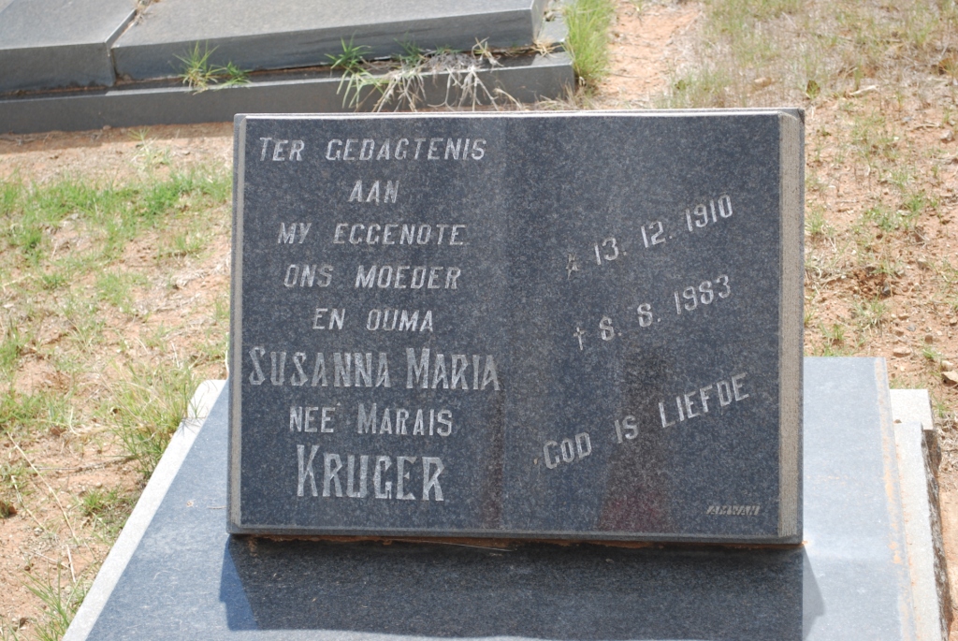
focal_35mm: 78
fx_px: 2078
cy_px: 320
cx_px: 479
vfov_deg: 17.5
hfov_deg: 26.0
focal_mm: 52
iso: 100
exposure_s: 1/160
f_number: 6.3
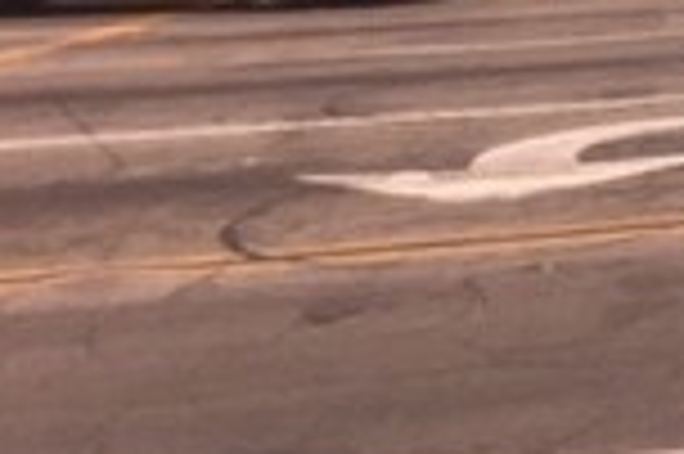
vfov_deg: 10.1
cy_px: -423
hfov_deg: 13.6
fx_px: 2410
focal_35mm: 127
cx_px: 1400
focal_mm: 4.15
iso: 32
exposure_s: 1/2475
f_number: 2.2
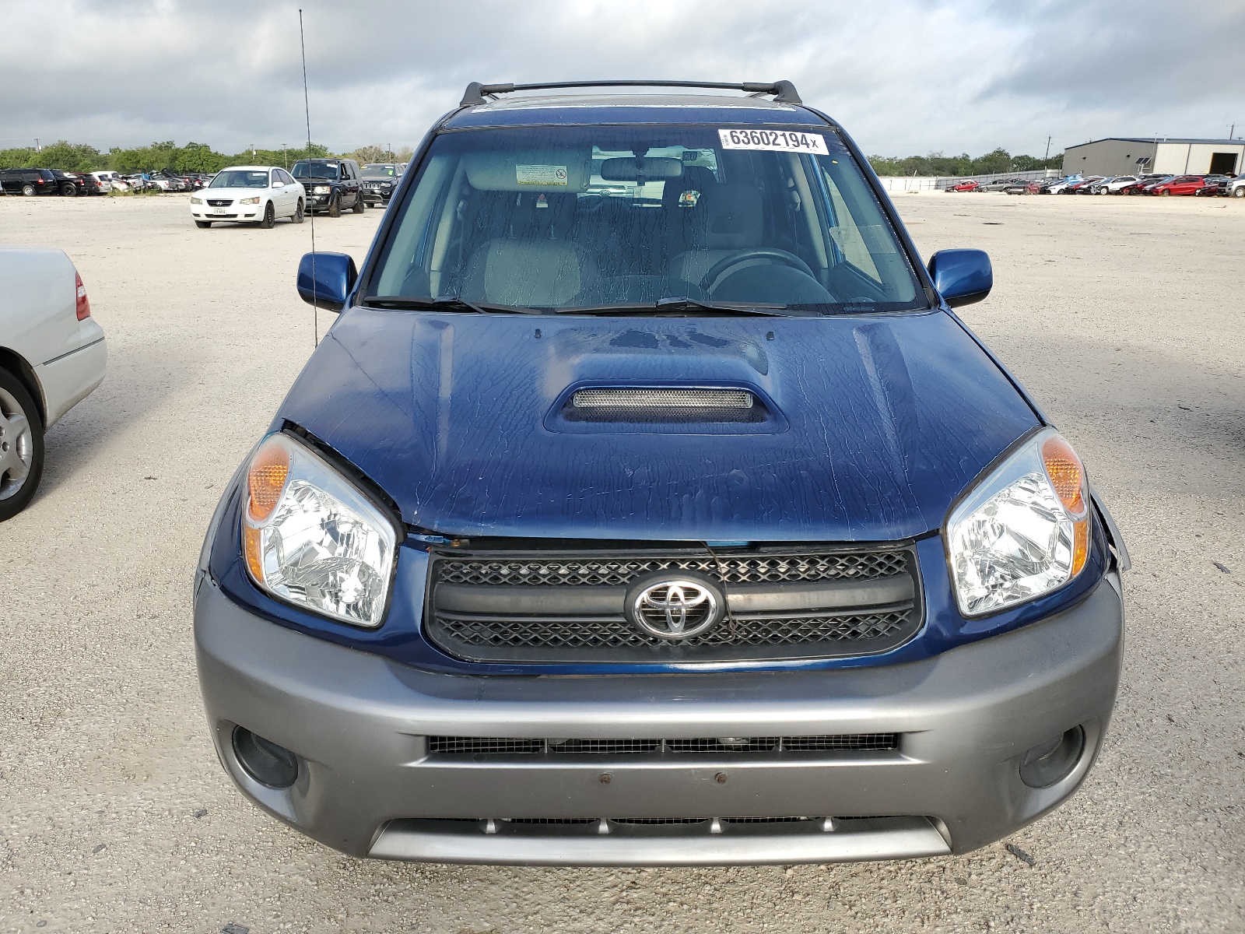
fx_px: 935
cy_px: 467
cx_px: 622
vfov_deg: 53.1
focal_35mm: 26
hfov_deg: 67.3
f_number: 1.5
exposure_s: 1/1250
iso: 50
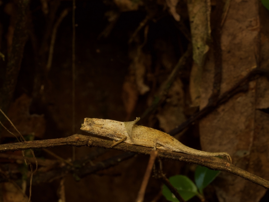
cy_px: 101
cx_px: 134
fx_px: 933
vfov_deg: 12.3
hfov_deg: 16.4
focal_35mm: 120
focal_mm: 60
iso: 800
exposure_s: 1/60
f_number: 16
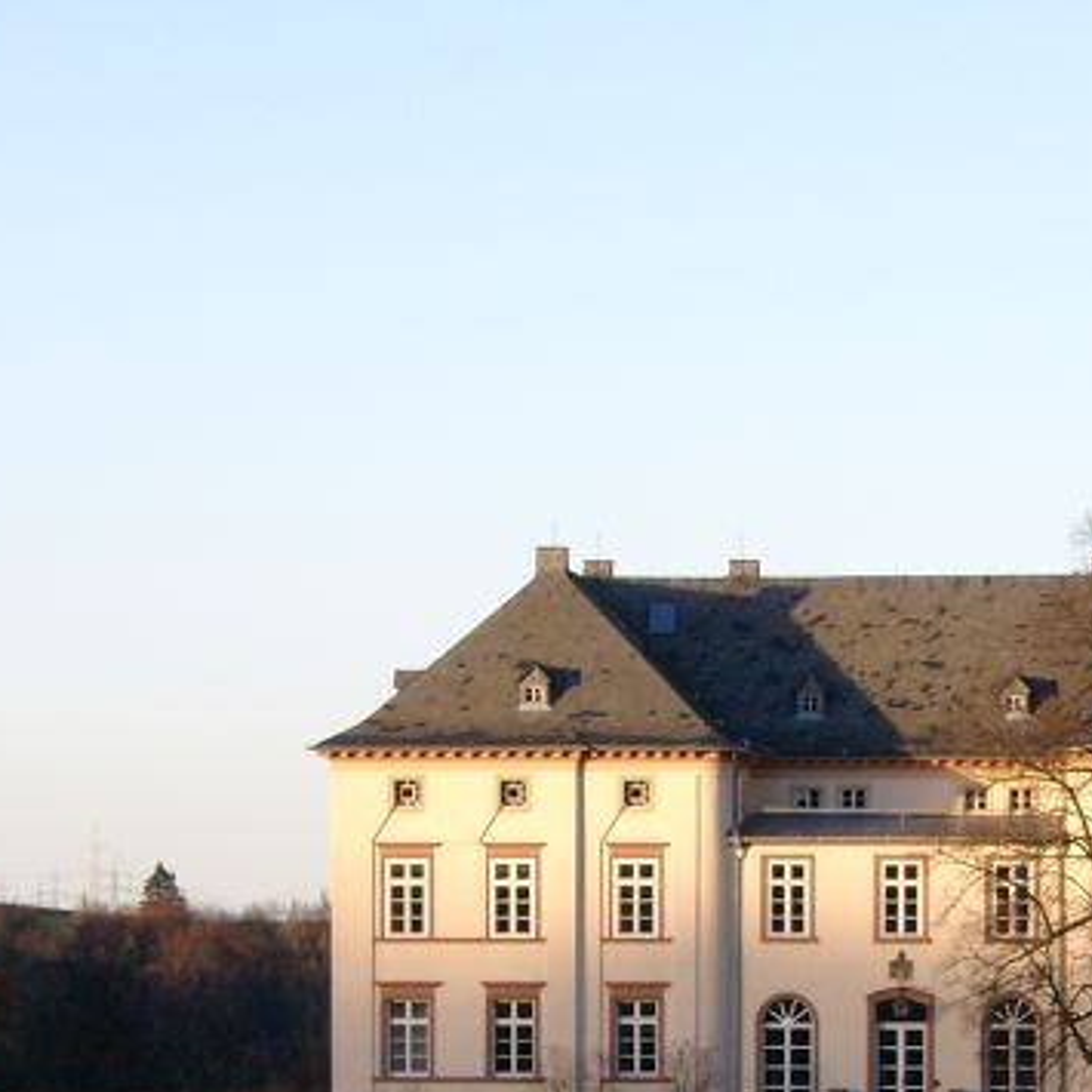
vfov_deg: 8.8
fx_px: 7102
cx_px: 794
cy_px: 895
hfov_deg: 8.8
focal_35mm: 199
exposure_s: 1/125
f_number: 4
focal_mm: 20.74
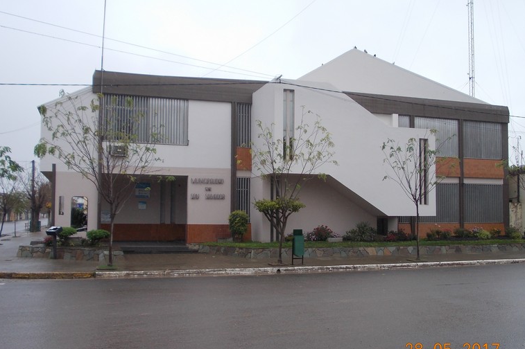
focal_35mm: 40
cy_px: 198
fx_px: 583
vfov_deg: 33.3
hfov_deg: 48.5
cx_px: 261
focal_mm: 5.3
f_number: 3.1
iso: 80
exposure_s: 1/500
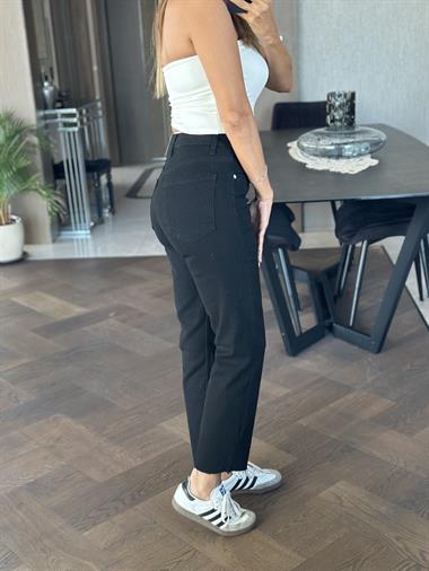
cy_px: 286
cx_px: 214
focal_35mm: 48
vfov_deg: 39.6
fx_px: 792
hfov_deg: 30.3
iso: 250
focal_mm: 6.86
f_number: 1.78
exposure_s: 1/60
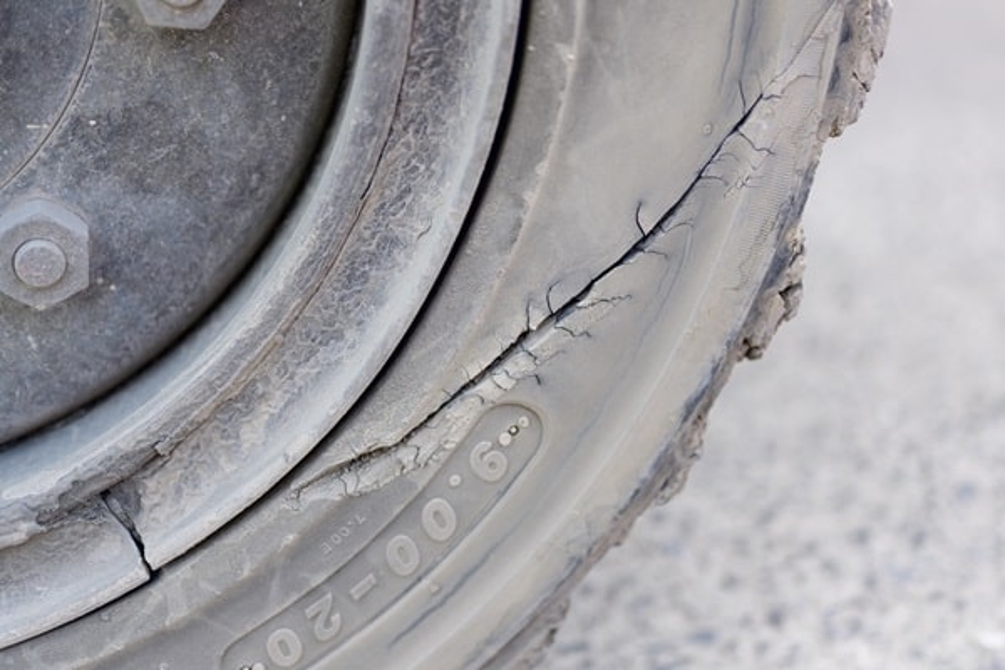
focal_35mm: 50
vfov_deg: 27.0
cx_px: 502
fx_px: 1396
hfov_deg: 39.6
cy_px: 335
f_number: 1.8
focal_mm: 50
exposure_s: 1/250
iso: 64
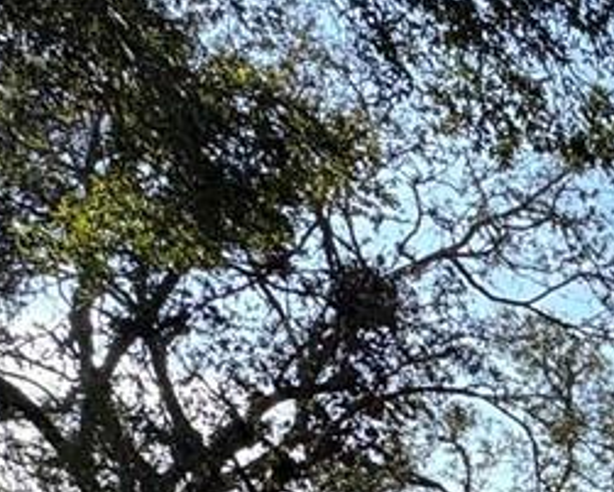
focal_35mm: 87
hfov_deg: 17.4
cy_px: 913
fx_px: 1582
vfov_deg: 15.1
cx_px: 1137
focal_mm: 2.22
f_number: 2.2
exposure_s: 1/664
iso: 40
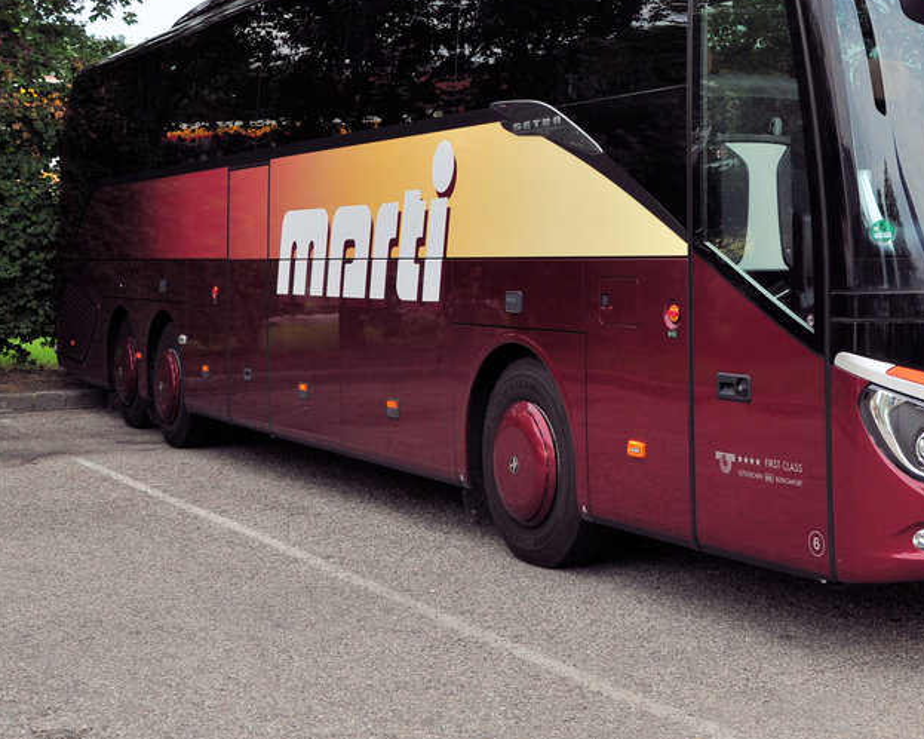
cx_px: 672
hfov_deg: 32.6
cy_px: 154
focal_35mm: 57
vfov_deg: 26.2
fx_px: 1556
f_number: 3.8
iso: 200
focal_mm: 21
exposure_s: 1/640
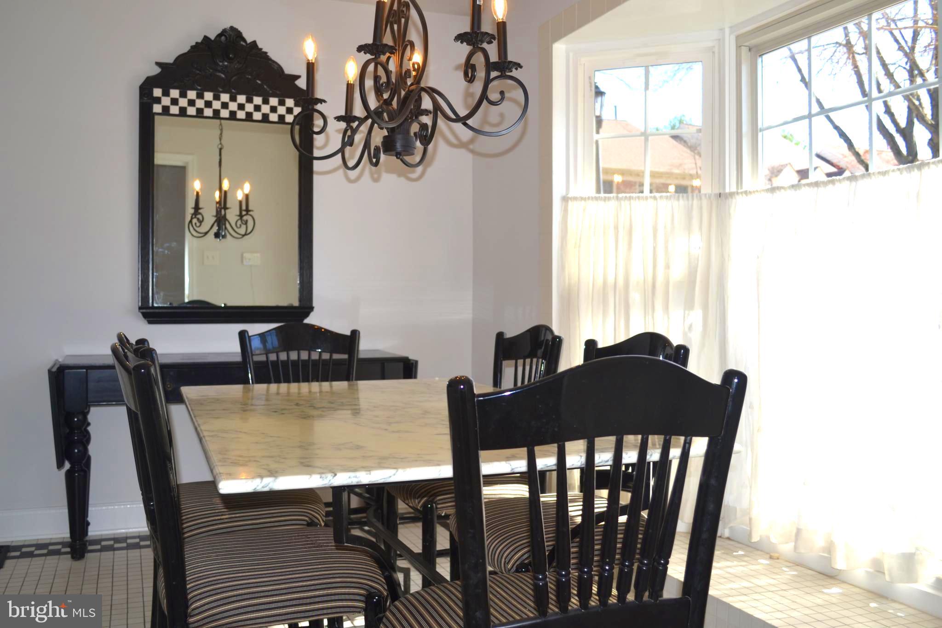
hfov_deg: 57.2
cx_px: 471
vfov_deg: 40.0
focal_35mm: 33
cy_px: 314
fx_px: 863
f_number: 3.8
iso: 100
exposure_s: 1/125
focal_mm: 22
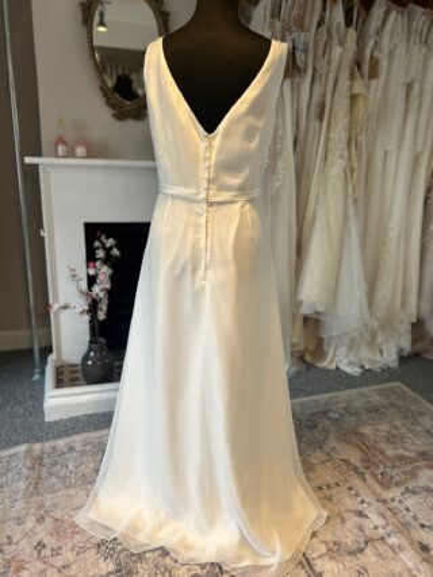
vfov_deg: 67.3
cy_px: 288
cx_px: 216
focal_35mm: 26
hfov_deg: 53.0
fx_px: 434
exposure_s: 1/130
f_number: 1.5
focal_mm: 5.7
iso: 32
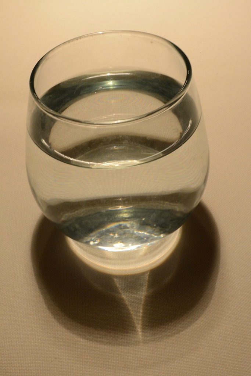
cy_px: 188
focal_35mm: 60
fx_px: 627
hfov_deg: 22.6
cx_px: 126
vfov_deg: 33.4
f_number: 36
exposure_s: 1/13
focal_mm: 60
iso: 4000
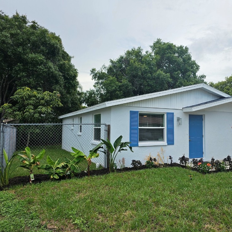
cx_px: 147
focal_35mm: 28
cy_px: 115
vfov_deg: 57.3
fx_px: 212
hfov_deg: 56.5
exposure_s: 1/919
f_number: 1.7
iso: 10
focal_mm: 6.3
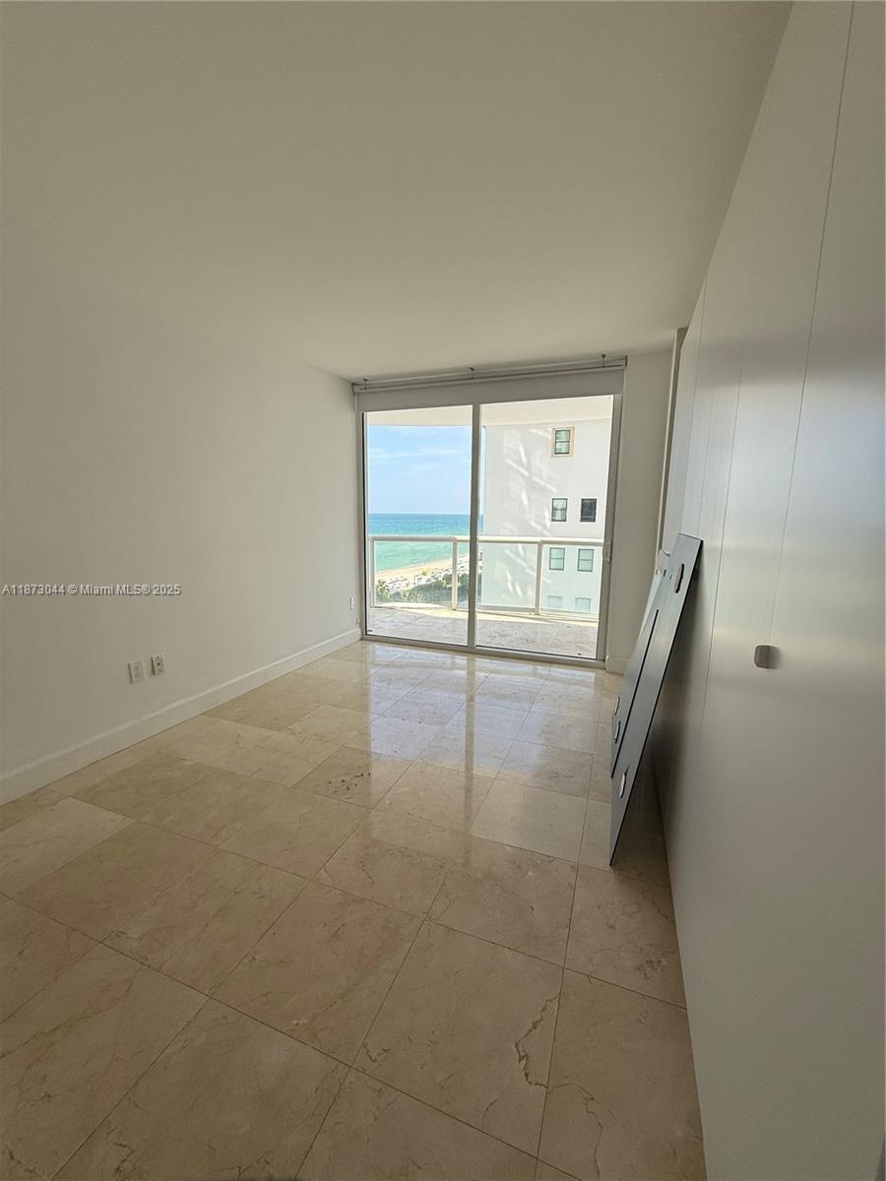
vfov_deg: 102.1
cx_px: 443
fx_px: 478
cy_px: 590
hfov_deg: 85.7
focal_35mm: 14
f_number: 2.2
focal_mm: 2.22
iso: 50
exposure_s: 1/400
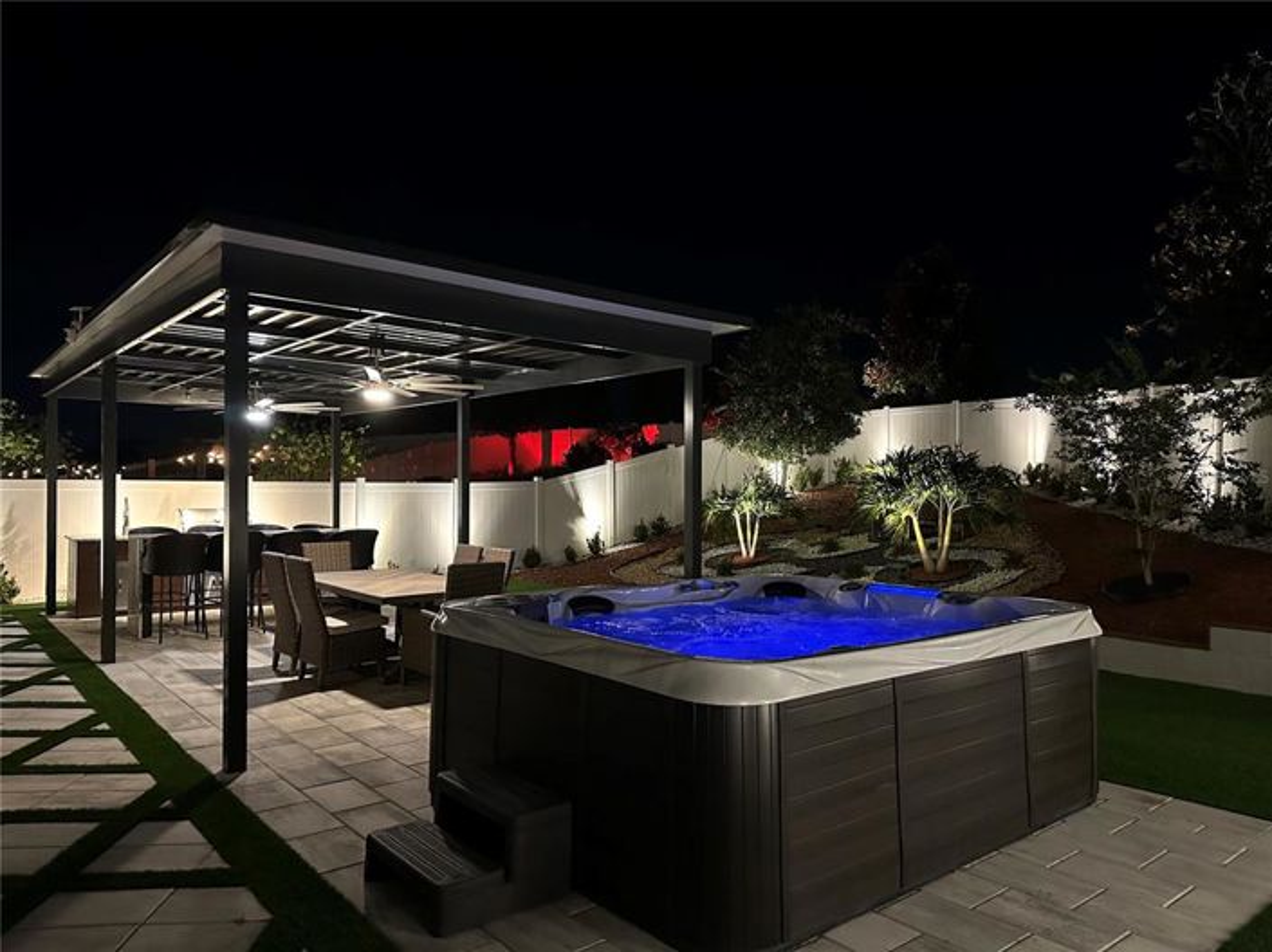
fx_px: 881
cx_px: 636
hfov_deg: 71.6
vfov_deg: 56.8
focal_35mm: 24
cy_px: 476
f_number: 1.78
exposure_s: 1/30
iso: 1000
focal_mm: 6.86
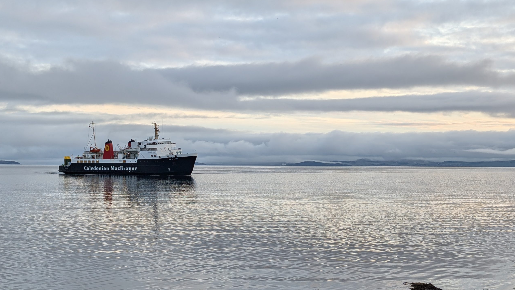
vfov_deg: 22.2
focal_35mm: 54
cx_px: 258
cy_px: 172
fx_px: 737
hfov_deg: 38.5
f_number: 1.68
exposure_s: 1/160
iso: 25
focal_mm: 6.9
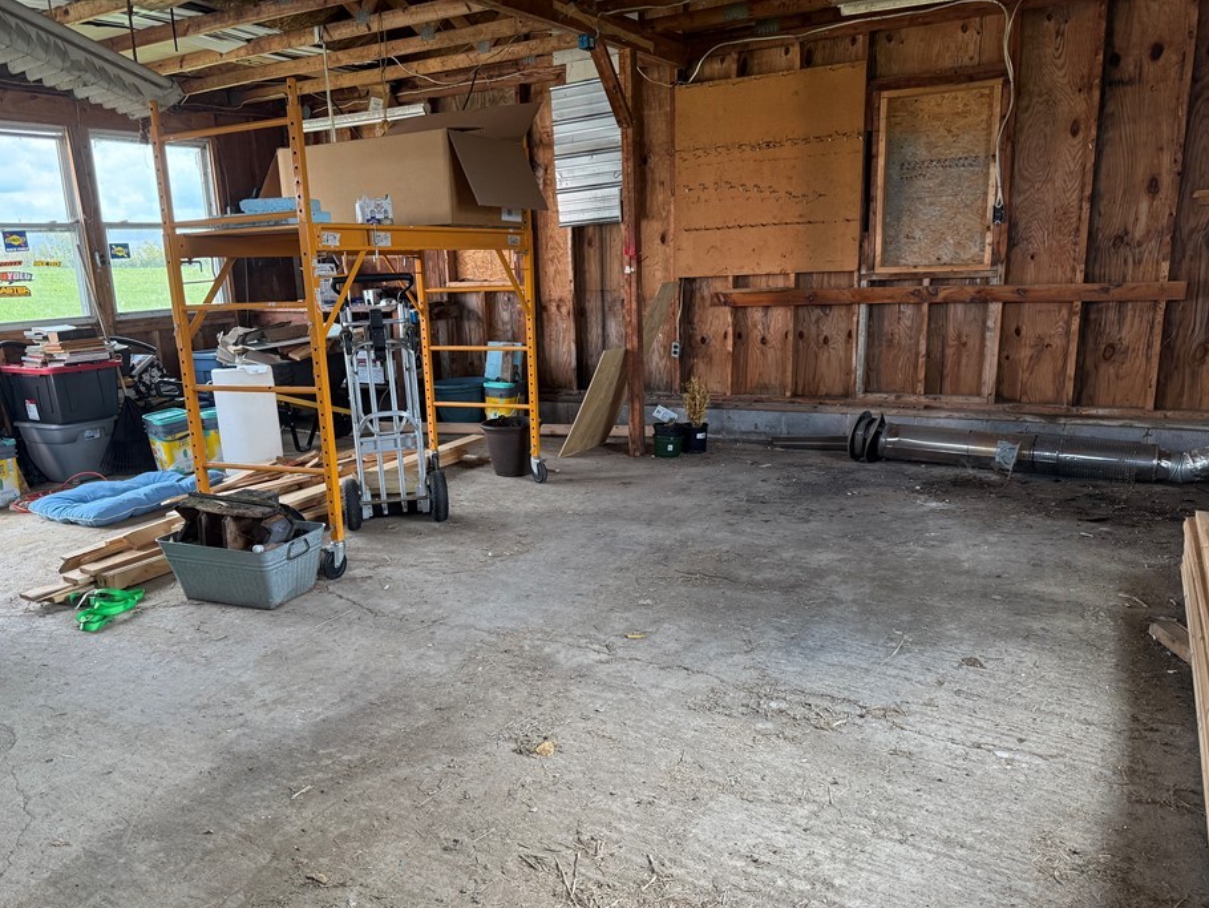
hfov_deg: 65.1
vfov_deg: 51.3
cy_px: 500
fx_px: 943
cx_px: 531
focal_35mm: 27
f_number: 1.78
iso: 200
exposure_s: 1/222
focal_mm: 6.76
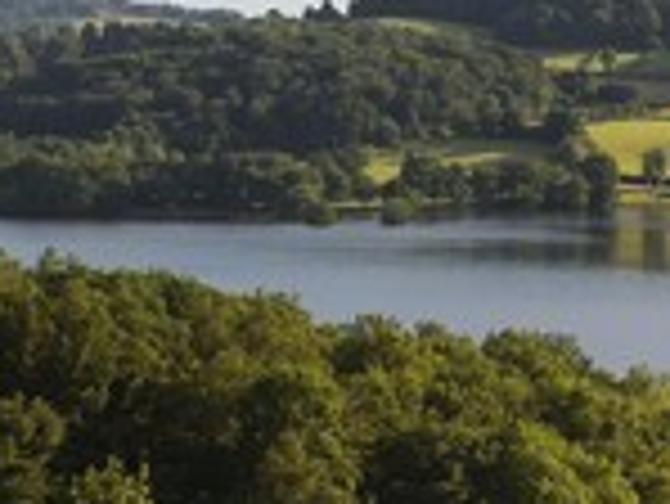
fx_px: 3680
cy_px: 436
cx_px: 744
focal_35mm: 190
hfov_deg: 10.3
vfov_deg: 7.8
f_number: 7.1
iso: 200
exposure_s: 1/320
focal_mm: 70
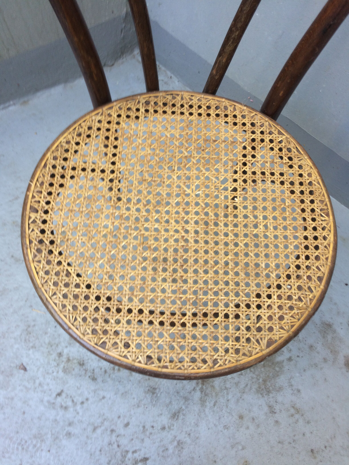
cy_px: 232
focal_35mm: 29
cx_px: 174
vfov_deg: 61.7
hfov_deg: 48.2
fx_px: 390
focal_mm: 4.15
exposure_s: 1/50
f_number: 2.2
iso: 40
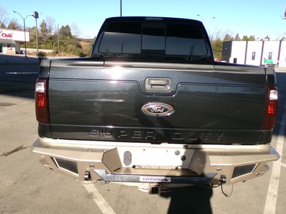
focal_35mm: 33
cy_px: 115
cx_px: 151
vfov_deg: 42.9
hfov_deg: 55.3
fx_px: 273
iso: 100
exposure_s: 1/60
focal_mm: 4.3
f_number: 11.07
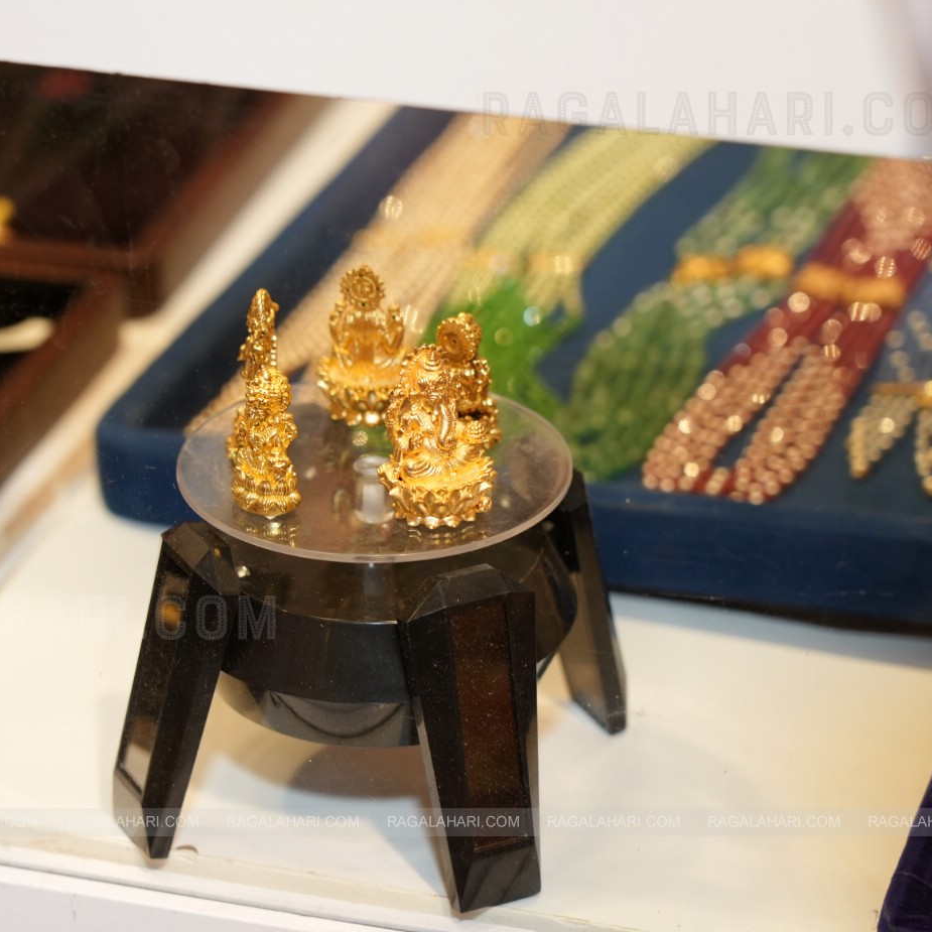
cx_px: 379
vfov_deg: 12.9
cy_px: 467
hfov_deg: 12.9
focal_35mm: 135
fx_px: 4112
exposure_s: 1/125
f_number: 5
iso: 800
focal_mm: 105
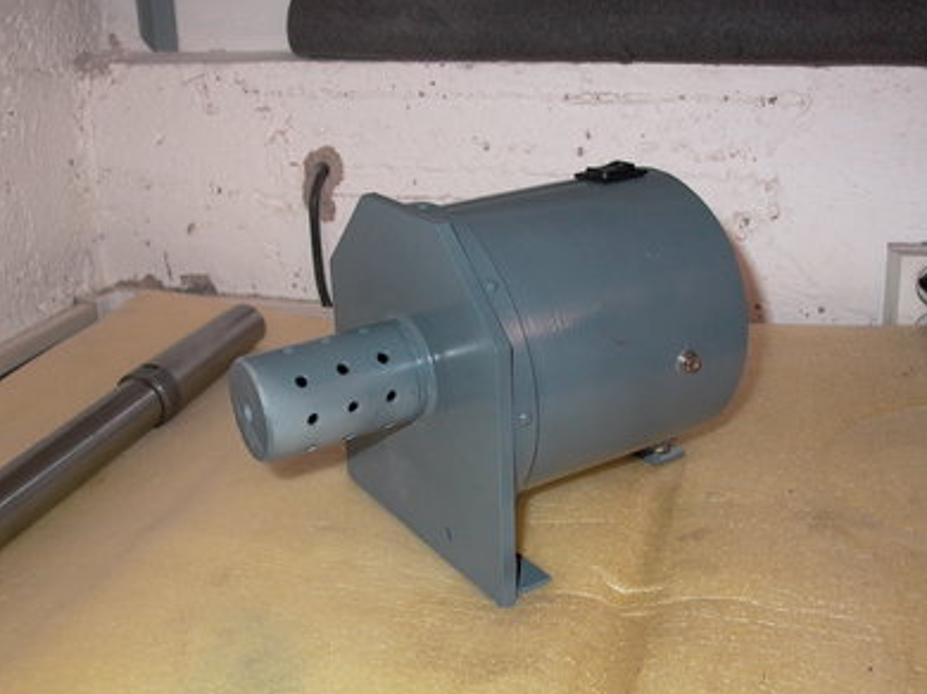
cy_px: 352
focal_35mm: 39
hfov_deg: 47.9
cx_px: 473
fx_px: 1044
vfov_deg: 36.8
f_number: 2.13
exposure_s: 1/64.2
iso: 100
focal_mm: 8.19
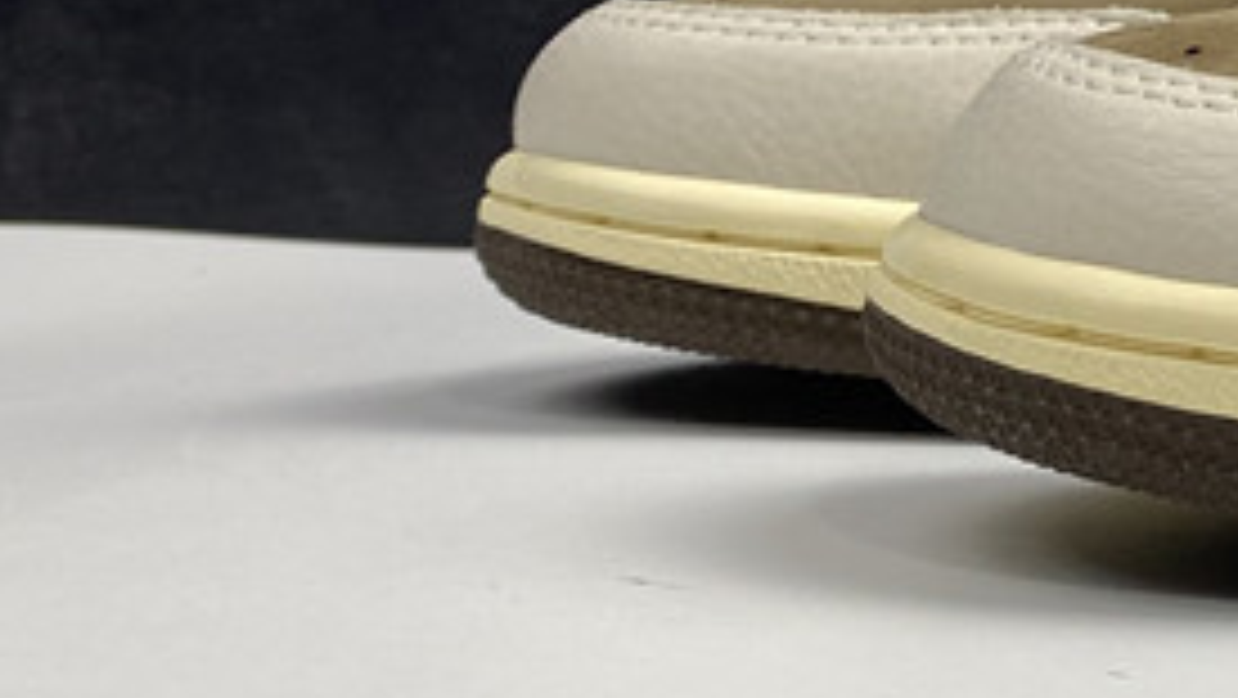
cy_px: 77
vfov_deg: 11.7
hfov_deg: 18.1
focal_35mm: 103
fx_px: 3383
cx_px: 1954
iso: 64
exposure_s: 1/121
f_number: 1.8
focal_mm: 4.25
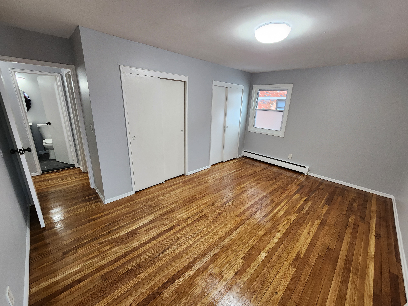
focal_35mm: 13
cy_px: 153
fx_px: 153
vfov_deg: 89.9
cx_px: 204
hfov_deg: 106.2
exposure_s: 1/60
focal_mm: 2.2
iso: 320
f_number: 2.2
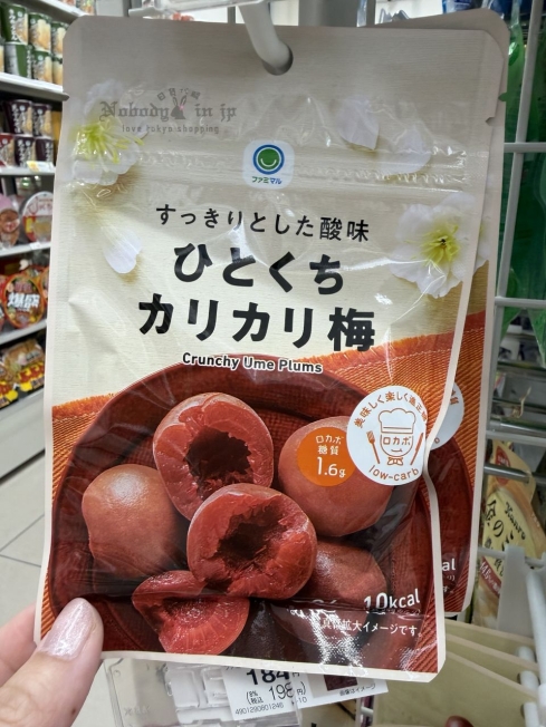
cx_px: 273
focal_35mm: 25
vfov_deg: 69.4
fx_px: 526
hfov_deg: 54.9
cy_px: 364
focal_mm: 2.22
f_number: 2.2
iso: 160
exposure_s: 1/100
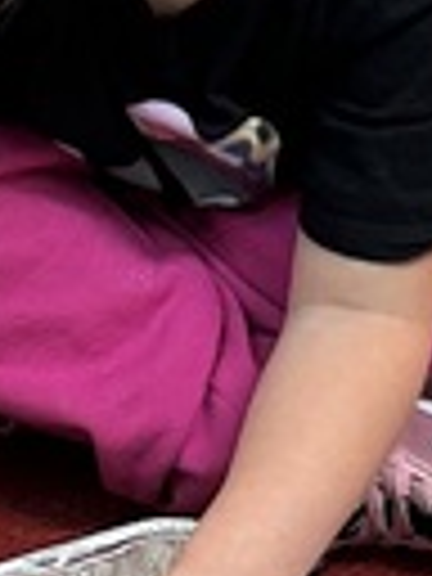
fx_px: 3461
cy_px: 778
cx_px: -94
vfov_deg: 9.3
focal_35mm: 208
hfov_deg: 7.1
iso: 100
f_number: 1.5
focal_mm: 5.7
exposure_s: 1/60
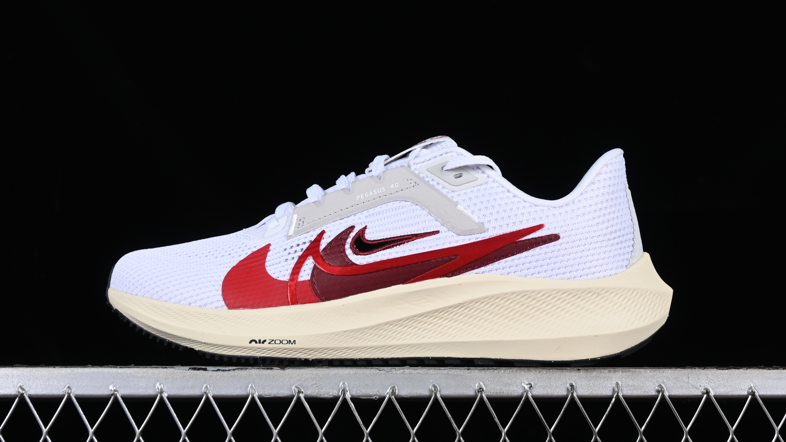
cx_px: 392
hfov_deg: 26.9
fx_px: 1646
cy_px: 208
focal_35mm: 79
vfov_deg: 15.3
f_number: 8
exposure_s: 1/100
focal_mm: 50
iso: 160
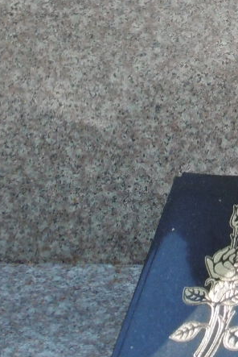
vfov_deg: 8.3
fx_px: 2426
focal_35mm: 245
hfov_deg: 5.6
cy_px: -145
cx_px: 211
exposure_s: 1/125
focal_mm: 9.2
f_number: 4
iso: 100
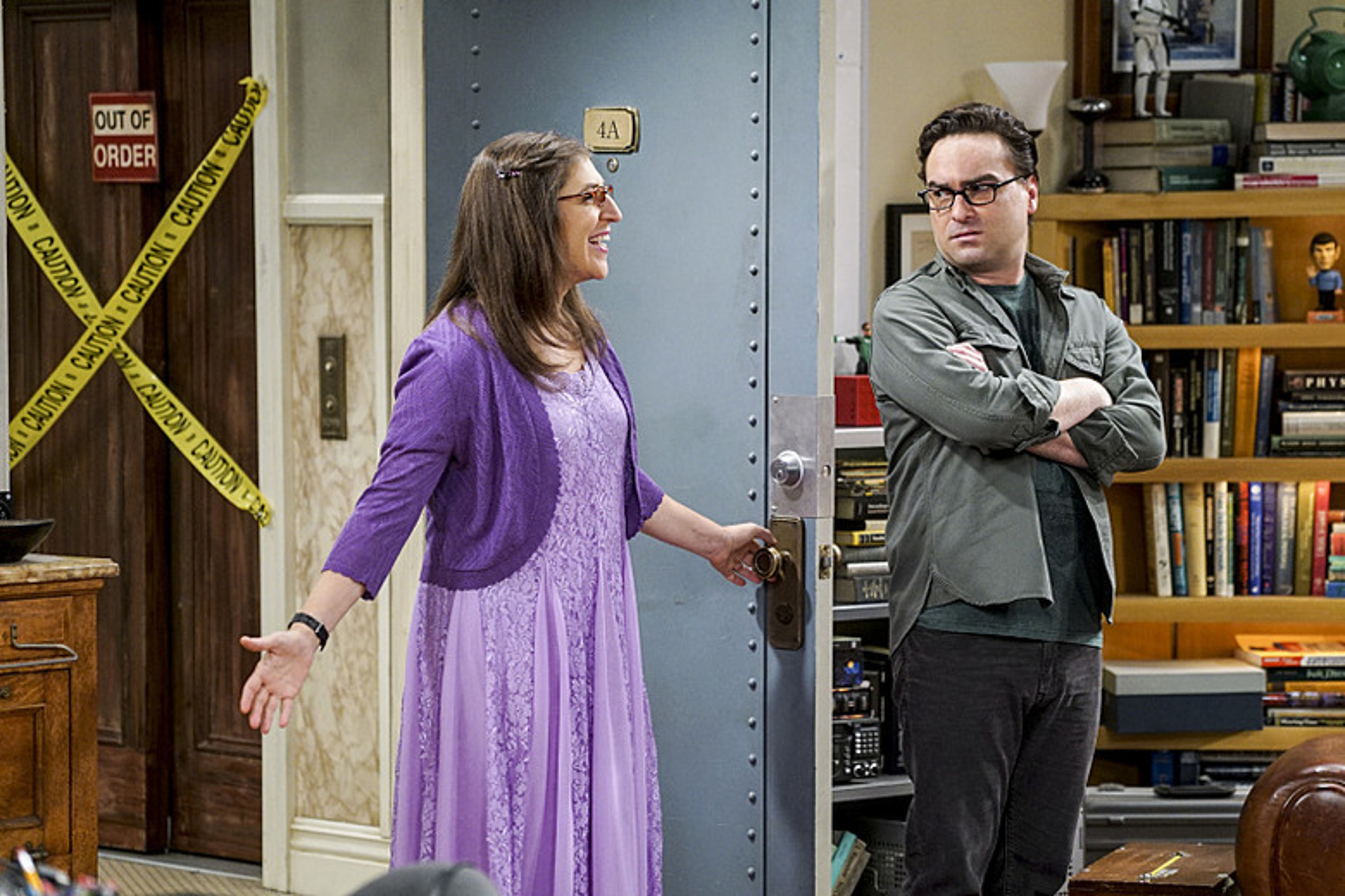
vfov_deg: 10.5
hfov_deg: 15.8
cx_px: 672
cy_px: 448
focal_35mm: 130
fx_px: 4857
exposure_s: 1/160
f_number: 4
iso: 3200
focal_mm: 130
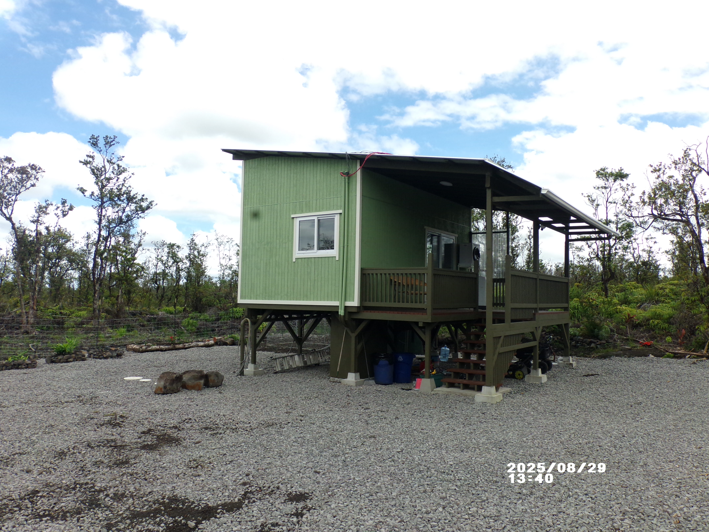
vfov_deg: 53.1
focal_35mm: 26
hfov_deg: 67.3
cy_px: 266
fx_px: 533
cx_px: 354
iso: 100
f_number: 7.52
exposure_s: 1/200
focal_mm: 4.7
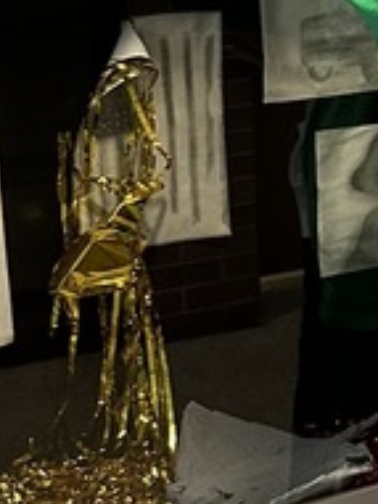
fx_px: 1880
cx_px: 785
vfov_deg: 15.0
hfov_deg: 10.4
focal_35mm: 129
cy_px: -21
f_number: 1.78
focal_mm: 6.86
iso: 200
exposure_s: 1/60
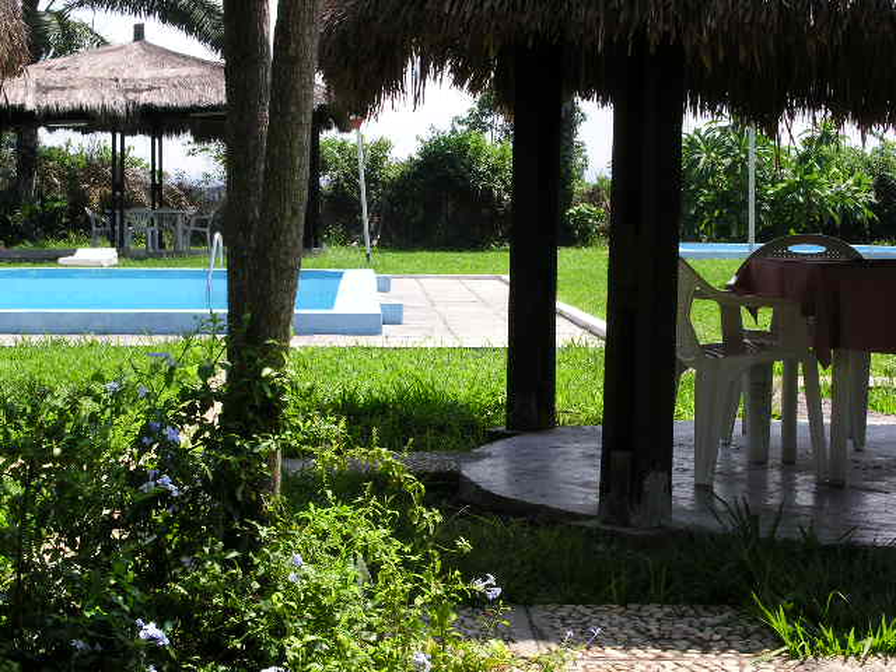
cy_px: 336
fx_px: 1941
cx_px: 448
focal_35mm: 75
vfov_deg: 19.6
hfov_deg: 26.0
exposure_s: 1/180
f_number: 8
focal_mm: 15.4
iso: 100
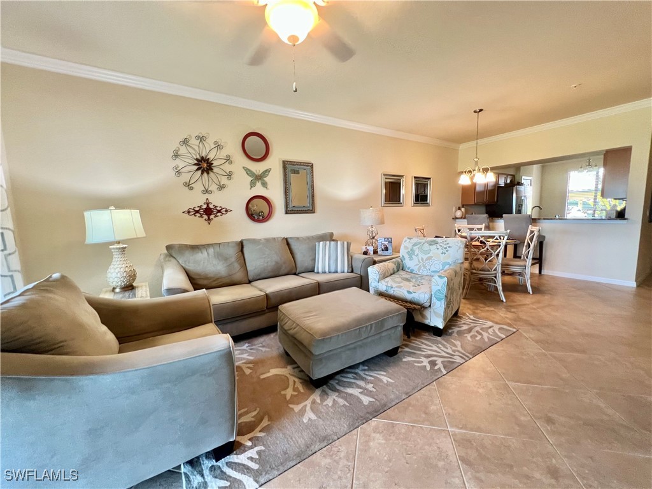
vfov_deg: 89.9
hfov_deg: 106.2
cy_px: 244
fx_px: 245
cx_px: 326
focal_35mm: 13
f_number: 1.8
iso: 200
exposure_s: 1/60
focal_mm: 1.57
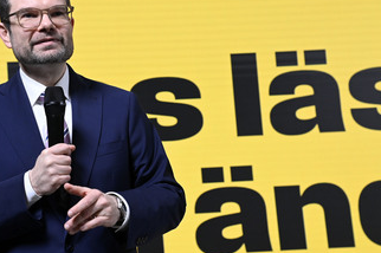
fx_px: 962
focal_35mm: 91
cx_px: 118
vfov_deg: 15.0
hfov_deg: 22.3
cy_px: 122
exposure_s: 1/250
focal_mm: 65
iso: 4000
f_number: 6.3
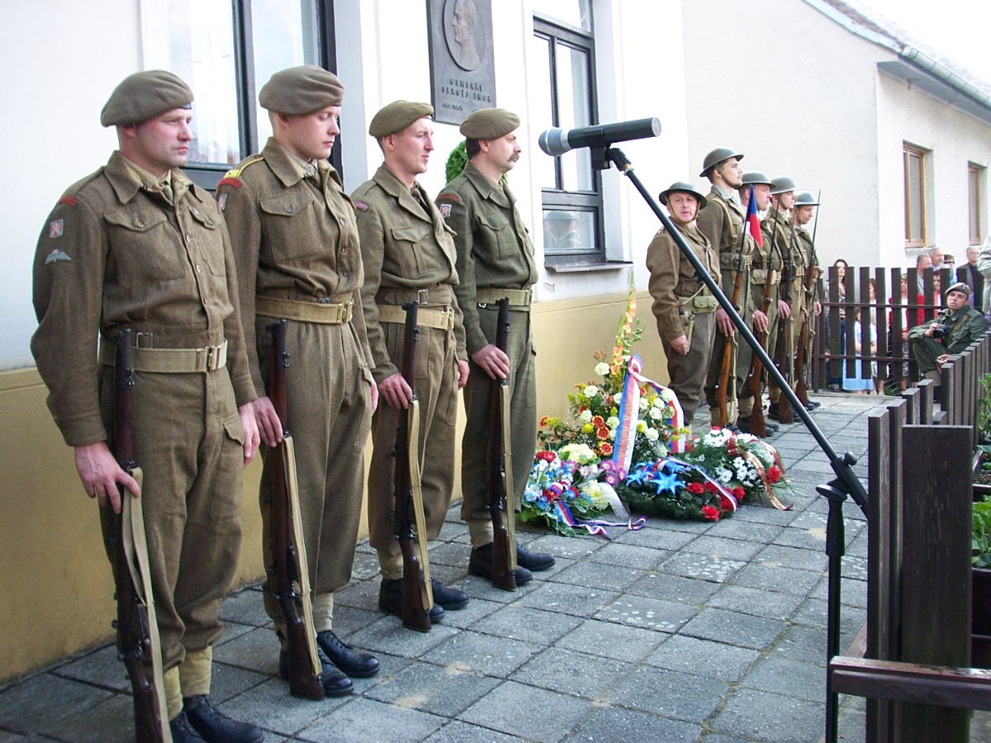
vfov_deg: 37.7
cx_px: 496
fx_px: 1088
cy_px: 372
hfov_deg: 49.0
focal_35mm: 38
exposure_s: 1/60
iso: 64
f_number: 3.9
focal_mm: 6.3
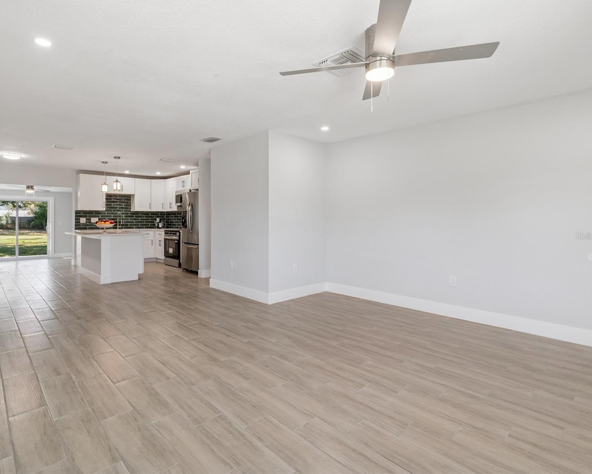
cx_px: 258
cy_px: 236
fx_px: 298
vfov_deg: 77.0
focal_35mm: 17
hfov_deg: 89.2
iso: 640
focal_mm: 10
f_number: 7.1
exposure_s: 1/125
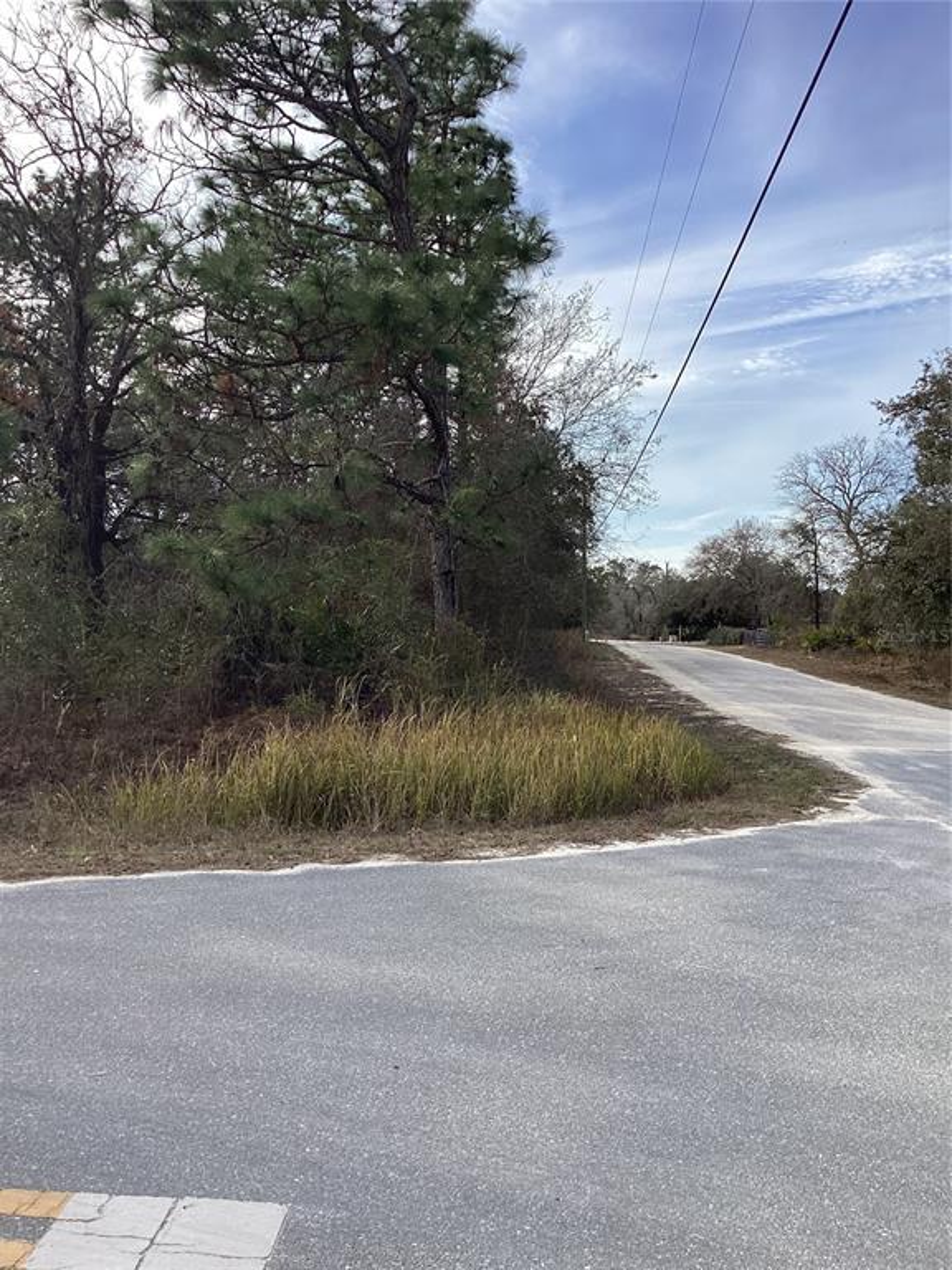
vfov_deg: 58.4
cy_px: 635
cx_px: 476
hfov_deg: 45.4
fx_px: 1137
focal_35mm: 31
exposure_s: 1/1058
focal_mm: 3.3
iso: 25
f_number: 2.4
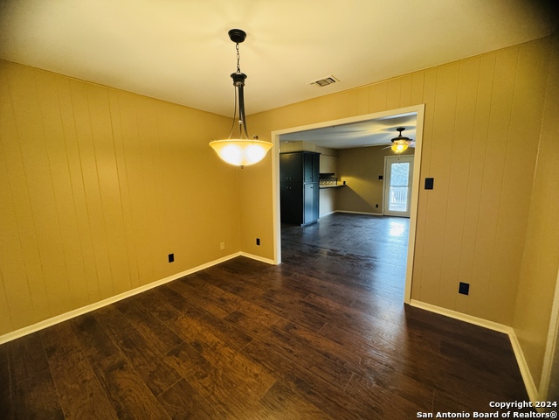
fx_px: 226
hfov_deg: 102.1
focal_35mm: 14
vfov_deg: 85.7
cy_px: 210
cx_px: 280
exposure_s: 1/60
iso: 500
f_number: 2.2
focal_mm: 2.22
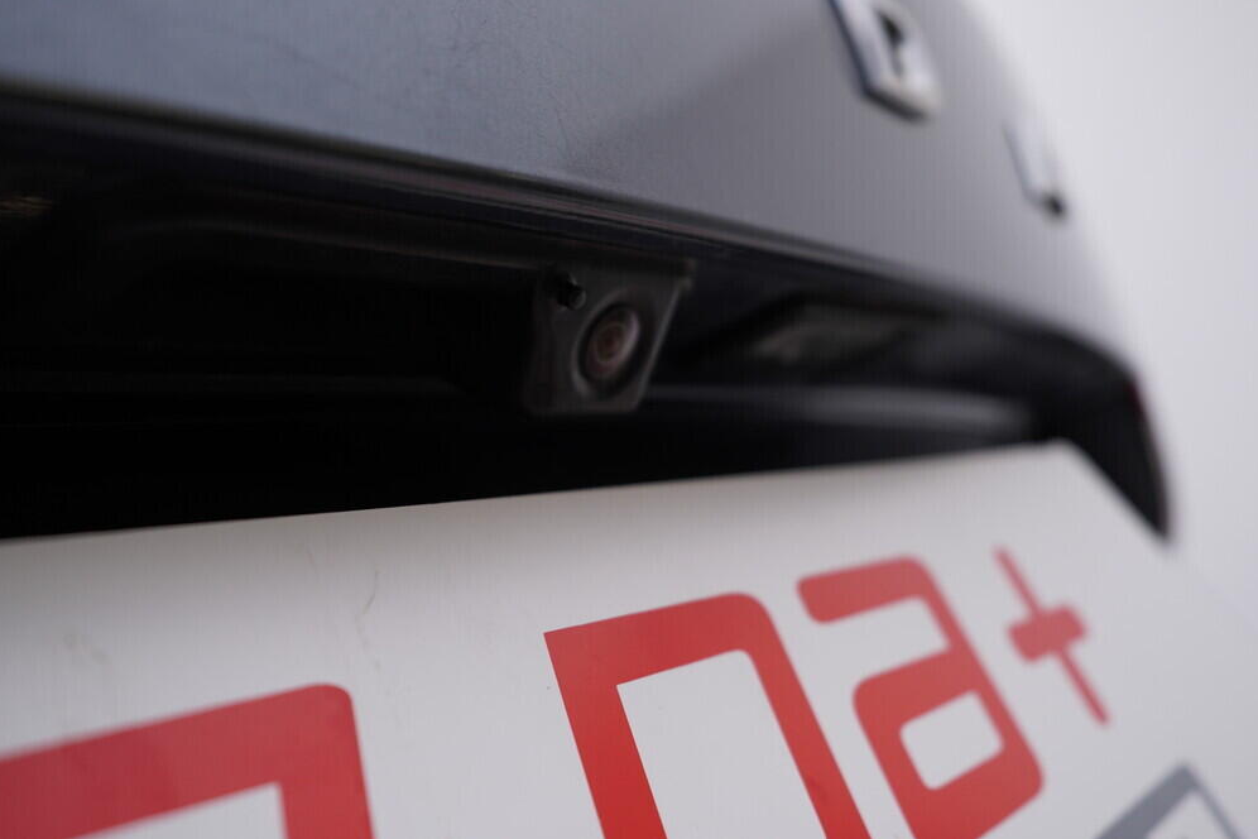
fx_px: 1293
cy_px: 409
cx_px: 638
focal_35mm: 37
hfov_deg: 51.9
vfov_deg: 35.9
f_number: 4
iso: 125
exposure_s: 1/80
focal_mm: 24
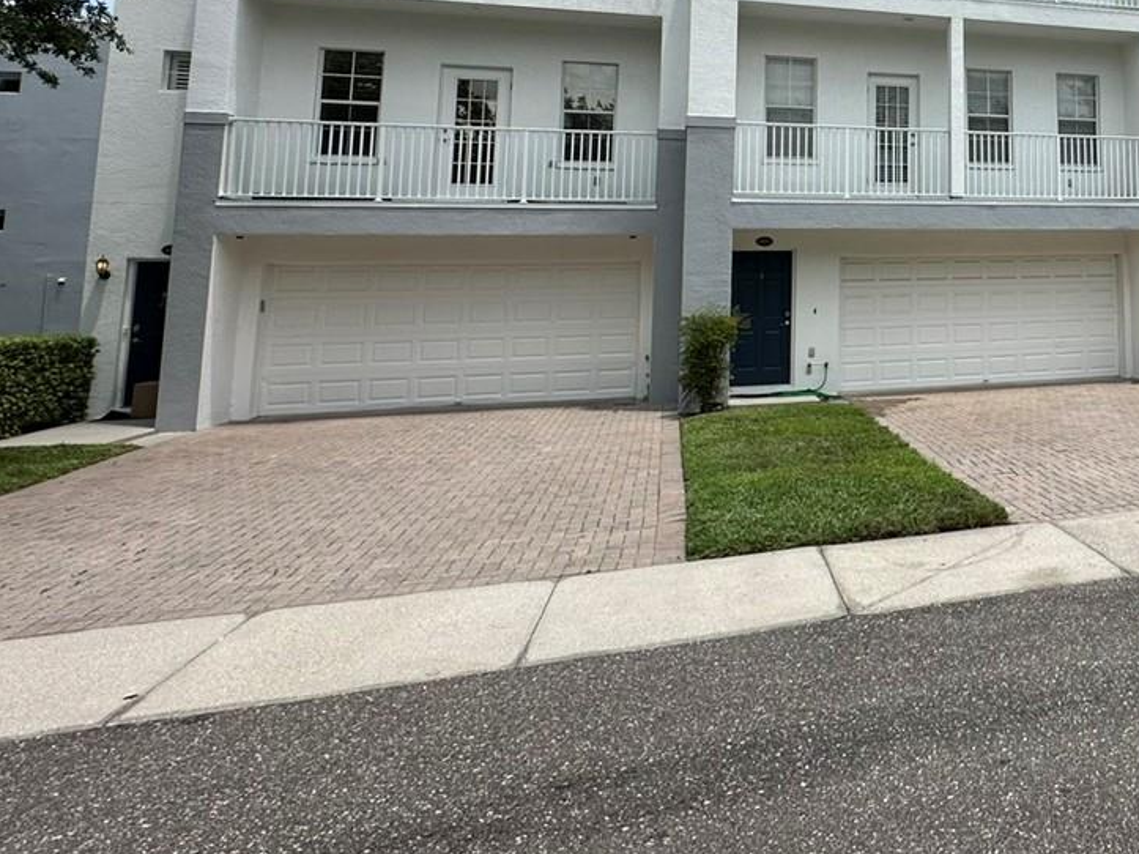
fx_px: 1020
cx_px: 1081
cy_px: 153
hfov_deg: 49.9
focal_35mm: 31
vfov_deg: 43.0
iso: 50
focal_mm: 2.22
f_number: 2.2
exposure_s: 1/3205
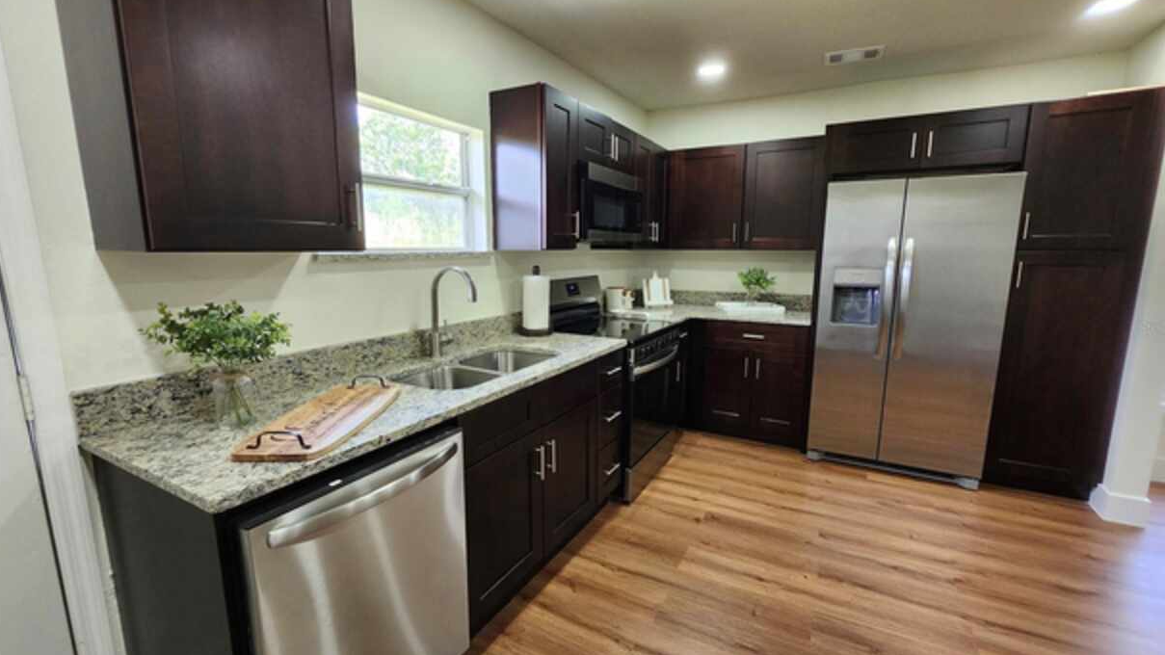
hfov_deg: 103.0
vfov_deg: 70.5
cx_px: 595
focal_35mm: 15
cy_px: 328
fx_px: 463
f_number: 2.2
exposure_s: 1/60
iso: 200
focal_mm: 1.74
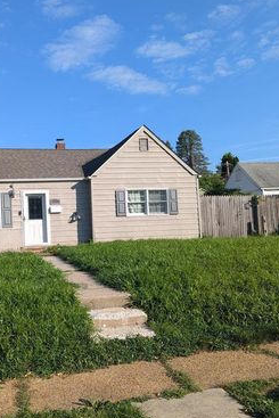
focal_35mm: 34
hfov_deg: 38.3
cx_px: 87
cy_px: 208
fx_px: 395
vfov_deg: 55.8
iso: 41
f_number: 1.85
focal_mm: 6.81
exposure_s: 1/1529
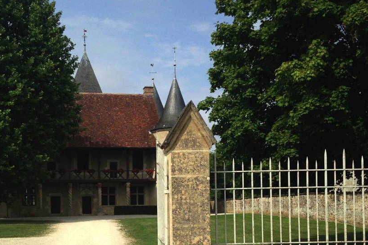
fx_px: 552
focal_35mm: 54
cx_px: 143
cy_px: 201
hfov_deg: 36.7
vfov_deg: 24.6
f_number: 2.4
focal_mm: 4.12
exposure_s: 1/1748
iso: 50
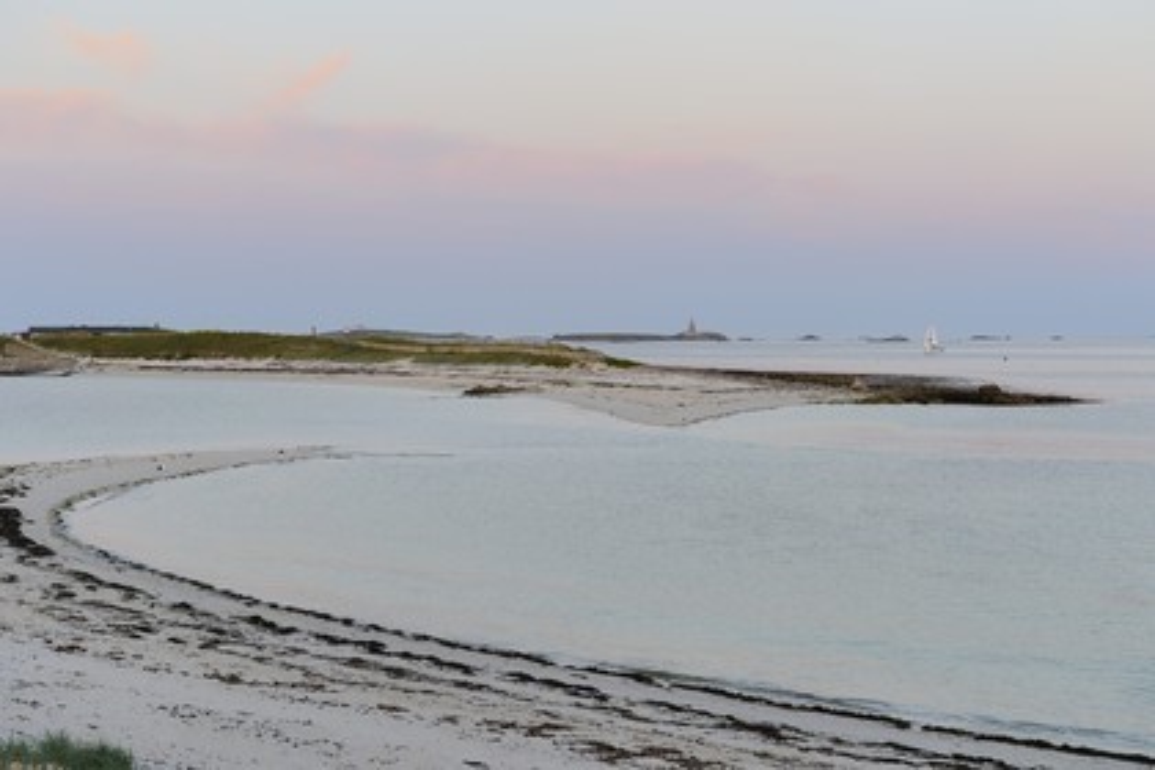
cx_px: 578
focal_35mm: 70
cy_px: 385
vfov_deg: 19.5
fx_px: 2246
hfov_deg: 28.8
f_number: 8
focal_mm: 70
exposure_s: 1/80
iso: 400
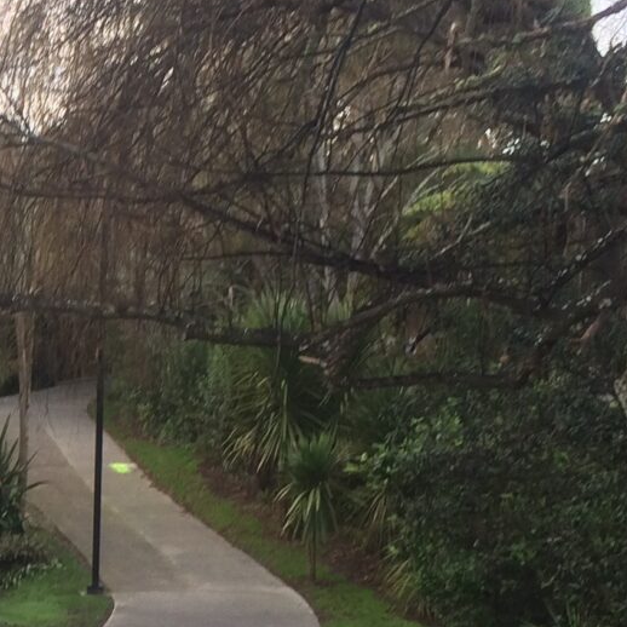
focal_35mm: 99
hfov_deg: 16.6
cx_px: -174
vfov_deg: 17.3
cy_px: 548
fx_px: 2029
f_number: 2.2
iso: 40
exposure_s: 1/50
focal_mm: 4.15
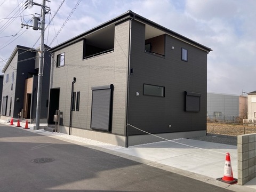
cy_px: 96
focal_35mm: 28
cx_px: 128
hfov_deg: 63.4
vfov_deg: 49.7
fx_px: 207
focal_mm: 3.99
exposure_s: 1/1517
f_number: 1.8
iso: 20
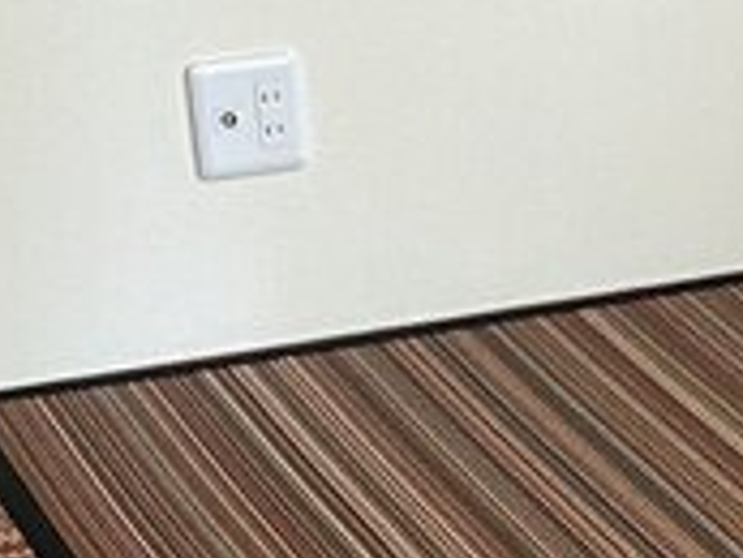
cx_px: 1061
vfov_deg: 9.3
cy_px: 1099
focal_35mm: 150
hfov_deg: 12.6
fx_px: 3222
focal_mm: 4.2
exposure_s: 1/60
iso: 320
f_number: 1.8
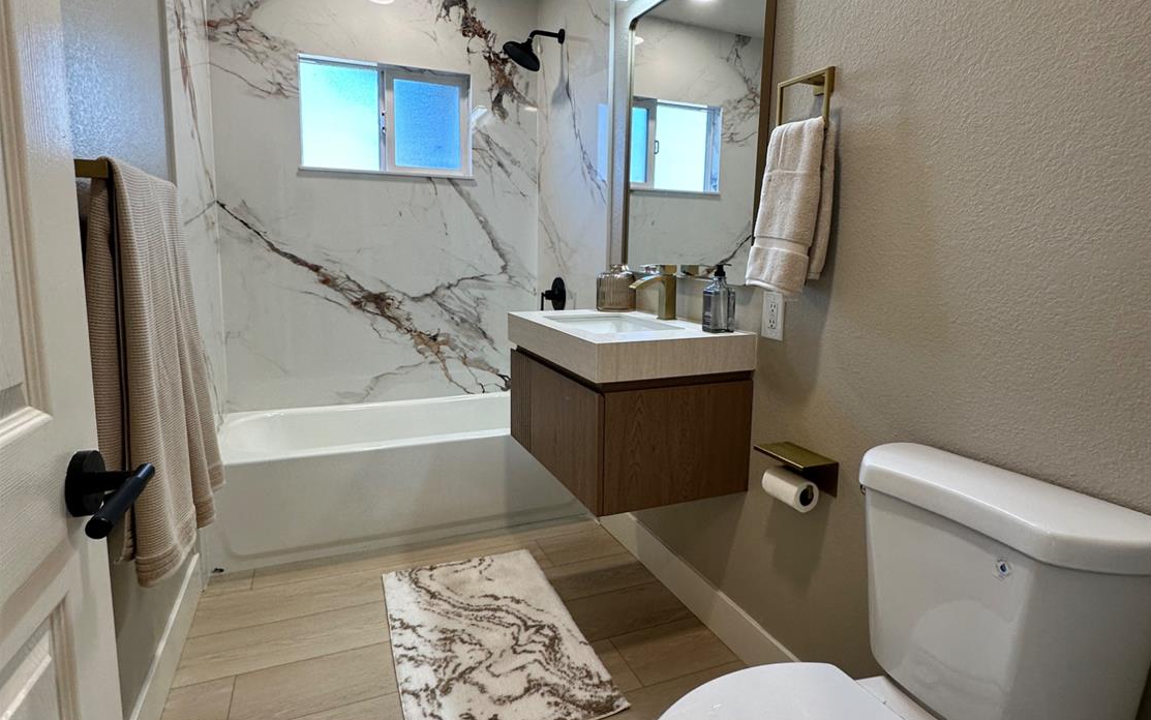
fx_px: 627
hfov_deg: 85.1
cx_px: 581
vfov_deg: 59.6
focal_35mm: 20
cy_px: 328
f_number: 2.2
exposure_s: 1/120
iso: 100
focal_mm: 2.22
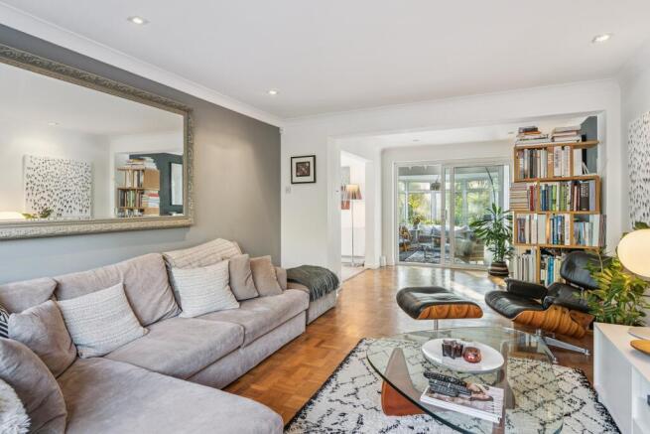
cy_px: 217
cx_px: 325
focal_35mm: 19
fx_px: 343
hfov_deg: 86.9
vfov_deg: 64.6
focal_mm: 19
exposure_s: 1/6
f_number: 5.6
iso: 400
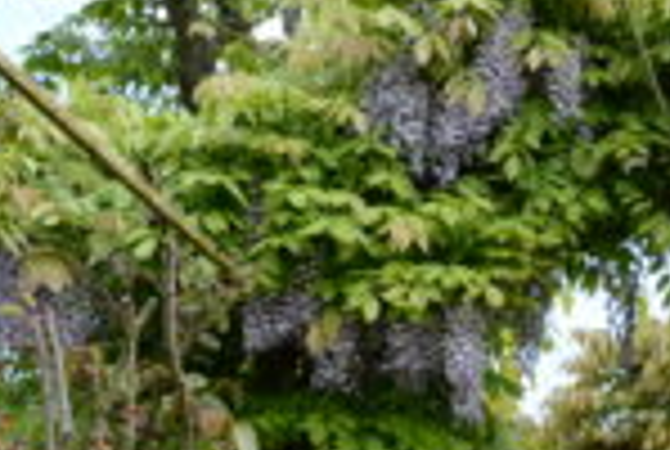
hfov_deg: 13.6
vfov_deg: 9.5
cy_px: 522
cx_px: 965
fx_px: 2667
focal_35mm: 143
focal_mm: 42
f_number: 8
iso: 200
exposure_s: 1/100
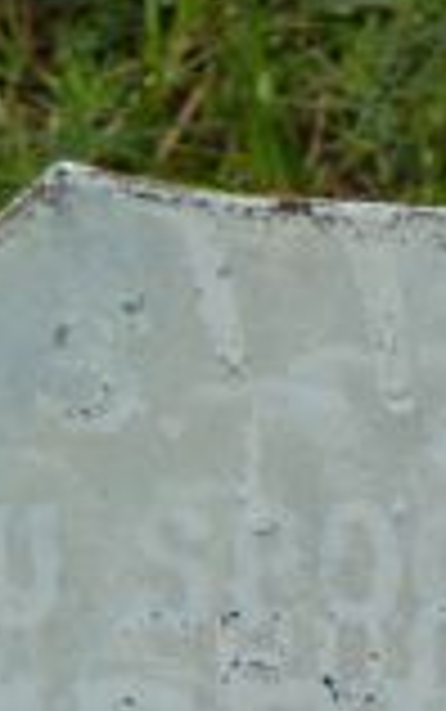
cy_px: 1008
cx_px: 613
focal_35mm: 511
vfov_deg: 4.1
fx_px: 9920
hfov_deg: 2.6
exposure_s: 1/80
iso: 80
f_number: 4.4
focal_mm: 19.5
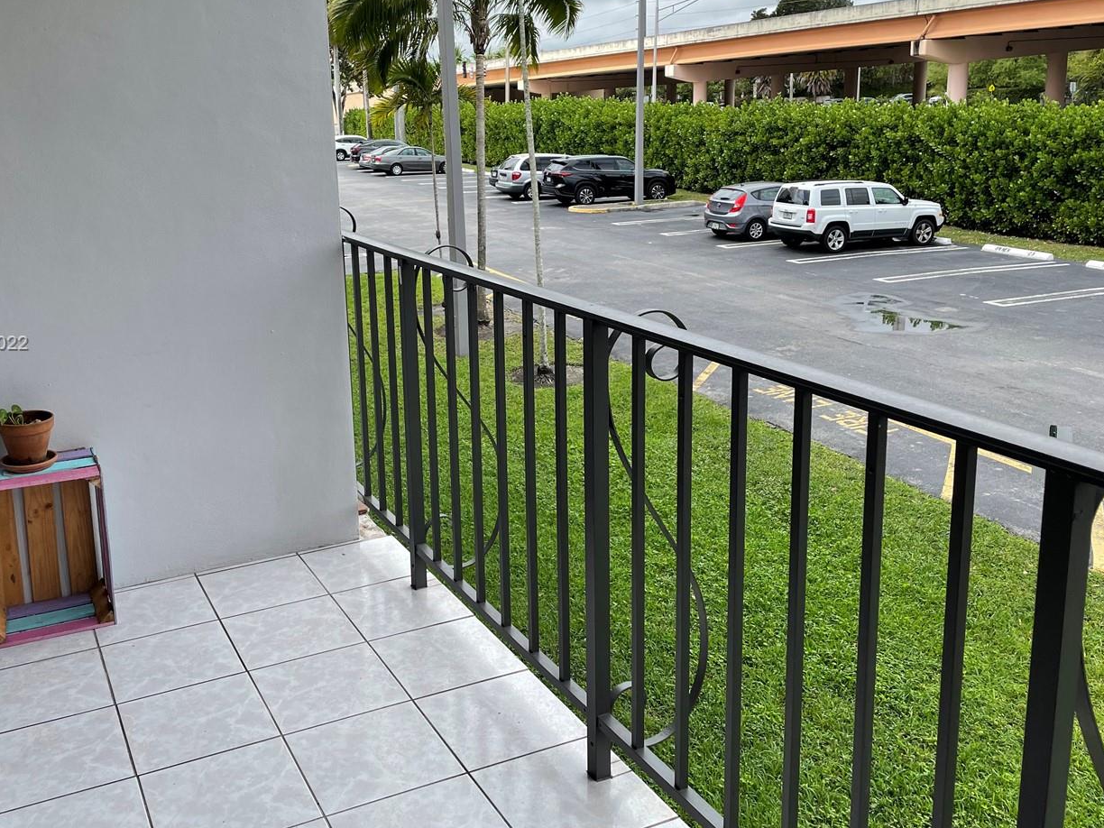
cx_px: 461
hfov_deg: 53.7
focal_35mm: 34
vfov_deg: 41.7
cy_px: 345
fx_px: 1084
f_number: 1.6
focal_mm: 4.2
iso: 32
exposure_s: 1/1795
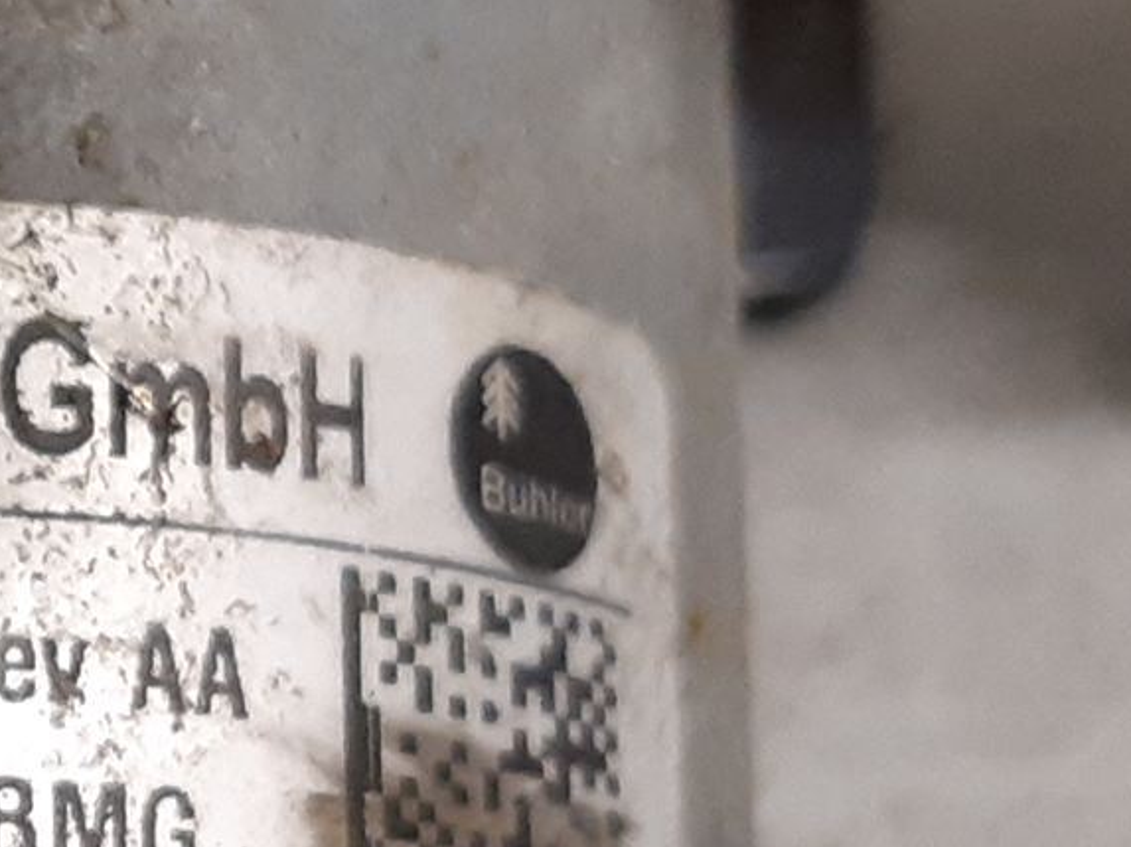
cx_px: -488
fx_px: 3037
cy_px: 531
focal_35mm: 93
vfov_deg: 15.9
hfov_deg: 18.9
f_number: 1.7
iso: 200
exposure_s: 1/50
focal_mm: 3.93
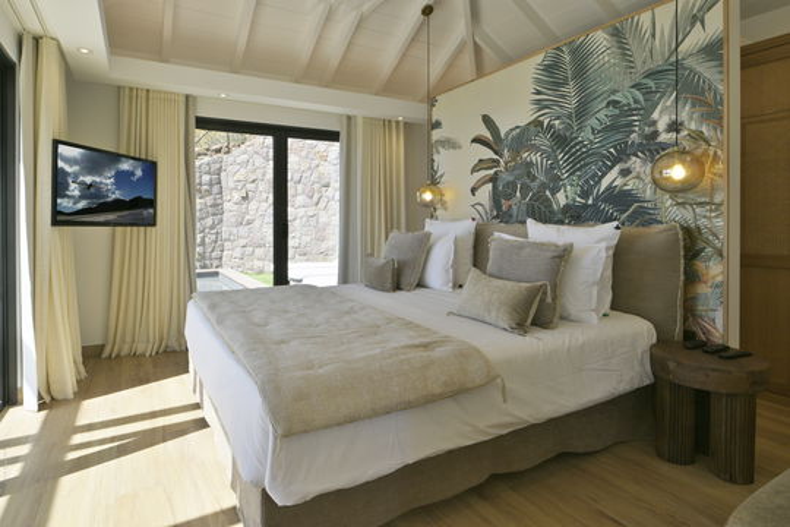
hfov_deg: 84.0
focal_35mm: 20
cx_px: 395
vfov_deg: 61.9
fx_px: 439
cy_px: 264
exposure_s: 1/40
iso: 320
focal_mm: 20
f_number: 14
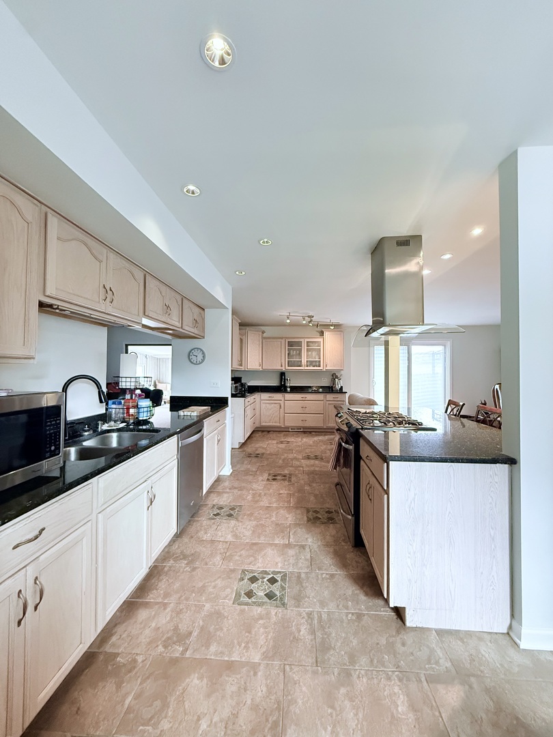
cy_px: 368
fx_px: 298
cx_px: 276
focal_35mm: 14
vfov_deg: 102.1
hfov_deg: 85.7
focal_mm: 2.22
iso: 640
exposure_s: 1/60
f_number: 2.2
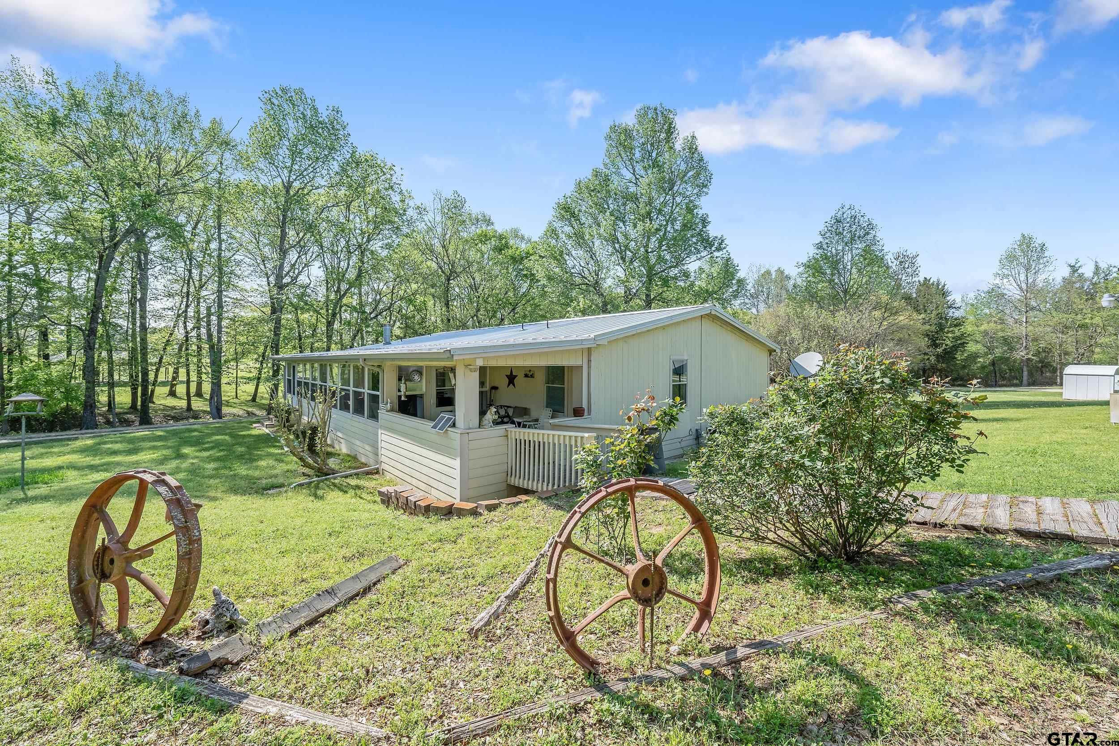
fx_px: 435
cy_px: 373
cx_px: 560
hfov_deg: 104.3
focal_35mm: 14
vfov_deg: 81.2
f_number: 8
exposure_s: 1/800
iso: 800
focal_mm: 14
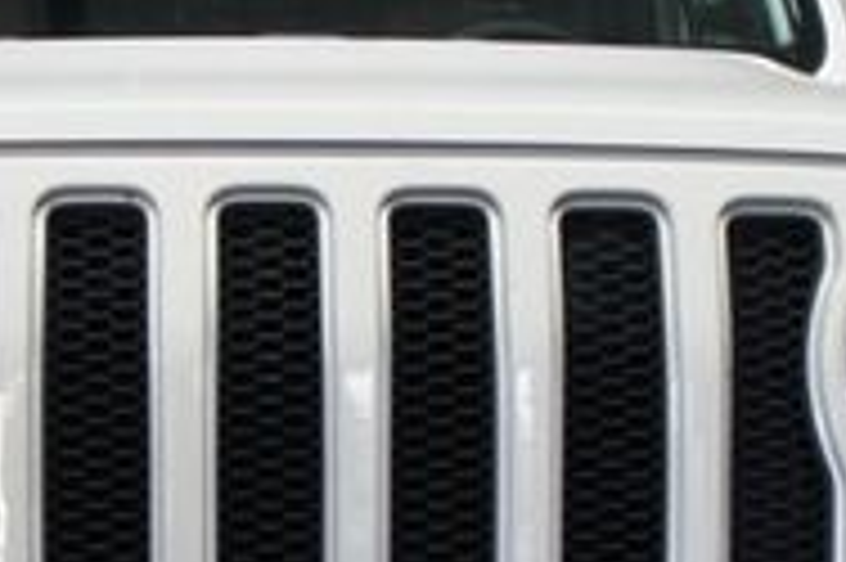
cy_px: 692
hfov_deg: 19.9
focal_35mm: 102
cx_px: 212
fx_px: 2395
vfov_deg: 13.0
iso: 200
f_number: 4
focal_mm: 20
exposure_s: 1/30
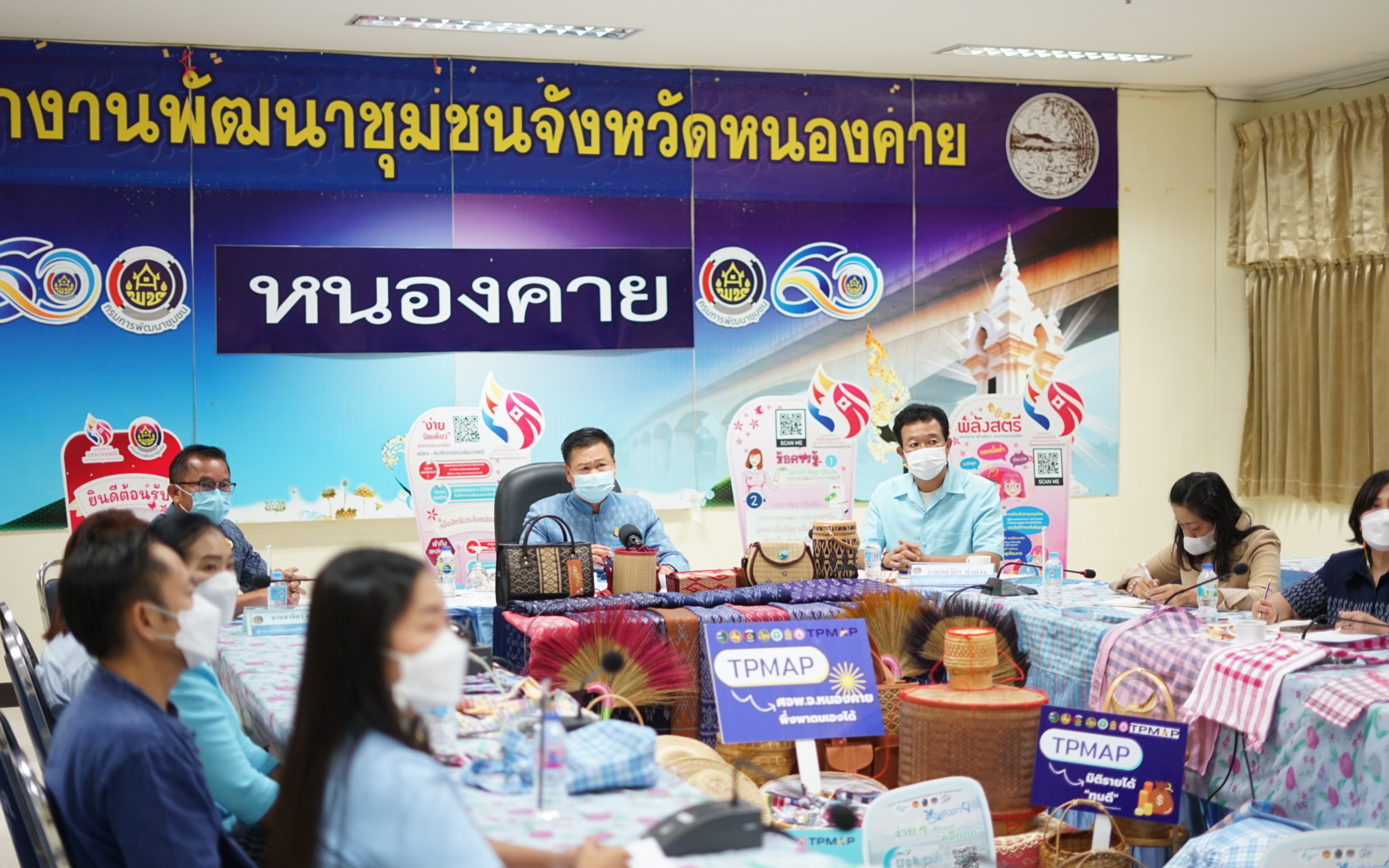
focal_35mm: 52
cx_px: 699
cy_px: 425
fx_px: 1969
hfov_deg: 38.9
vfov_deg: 24.9
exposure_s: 1/100
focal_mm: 50
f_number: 1.8
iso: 400
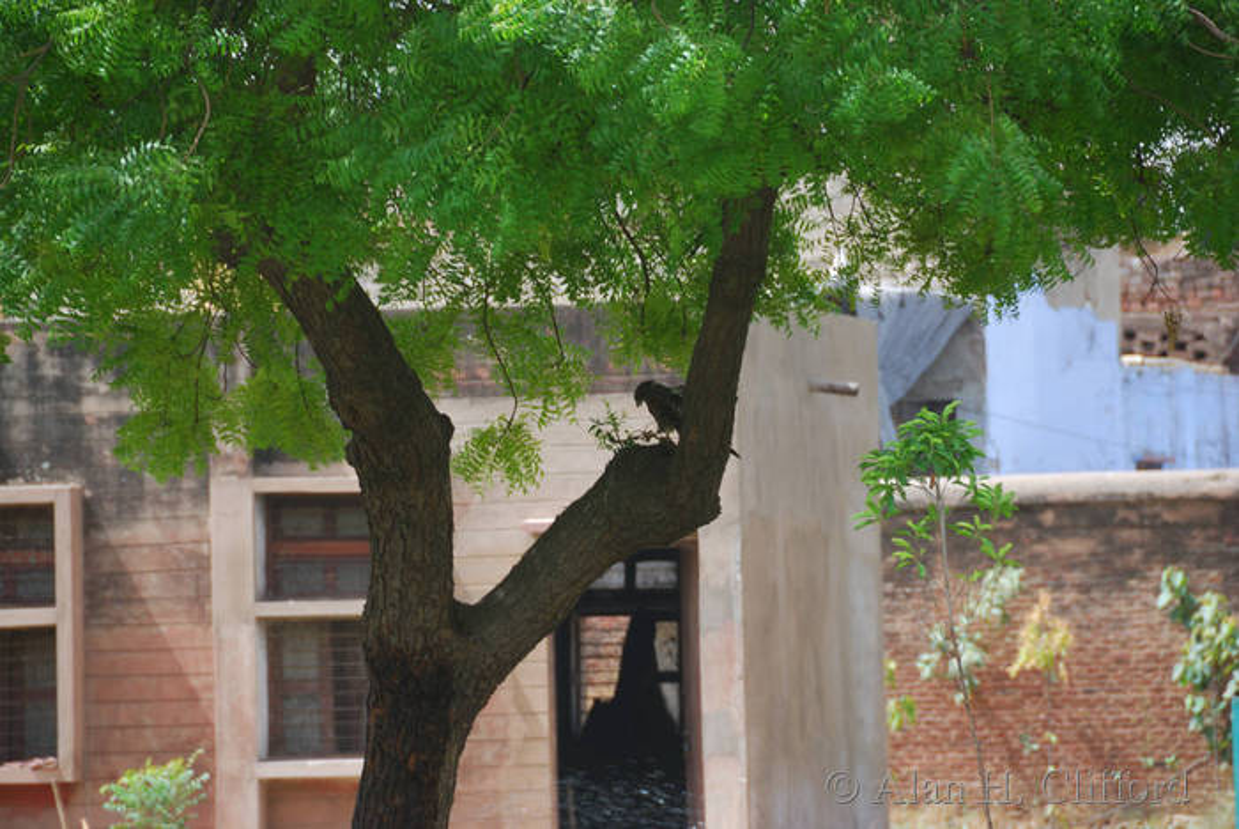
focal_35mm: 300
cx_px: 620
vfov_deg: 4.6
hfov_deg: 6.9
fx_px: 10333
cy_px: 414
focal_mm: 200
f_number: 5.6
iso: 100
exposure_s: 1/125
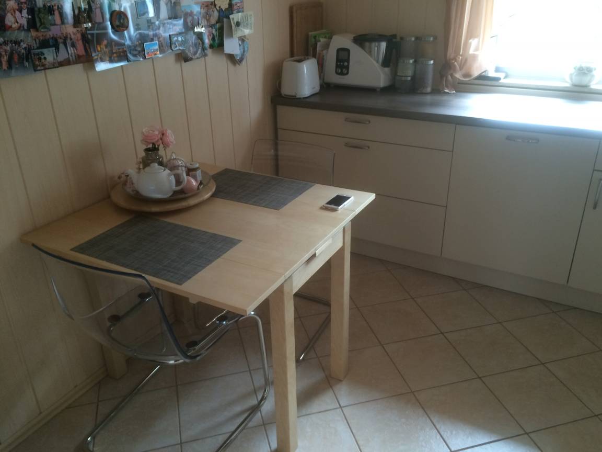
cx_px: 301
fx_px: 504
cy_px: 226
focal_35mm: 29
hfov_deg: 61.7
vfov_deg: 48.2
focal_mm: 4.15
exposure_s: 1/33
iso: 125
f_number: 2.2
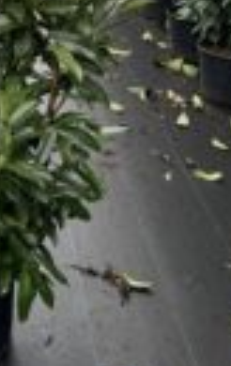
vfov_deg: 24.1
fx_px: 781
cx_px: -25
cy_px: -68
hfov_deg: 16.3
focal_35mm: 78
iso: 100
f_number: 1.78
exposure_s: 1/131
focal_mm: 6.76
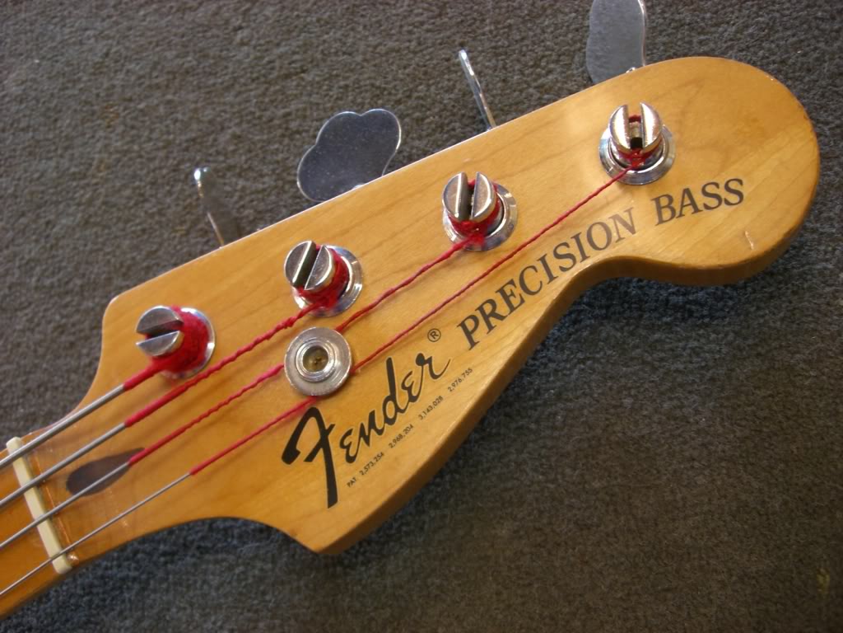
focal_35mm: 38
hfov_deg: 49.0
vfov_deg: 37.7
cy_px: 316
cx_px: 422
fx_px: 925
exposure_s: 1/25
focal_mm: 6.2
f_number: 2.7
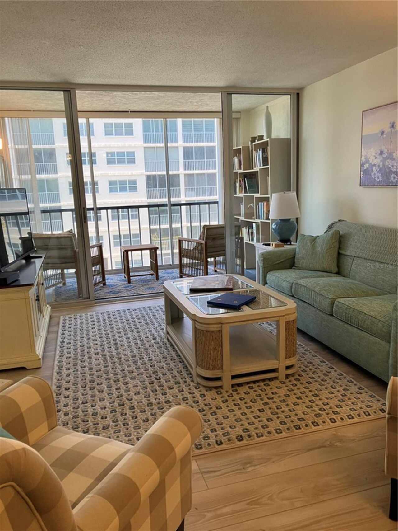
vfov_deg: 63.4
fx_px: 429
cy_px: 266
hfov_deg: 49.8
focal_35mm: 28
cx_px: 199
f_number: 1.8
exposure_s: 1/60
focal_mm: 3.99
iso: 64
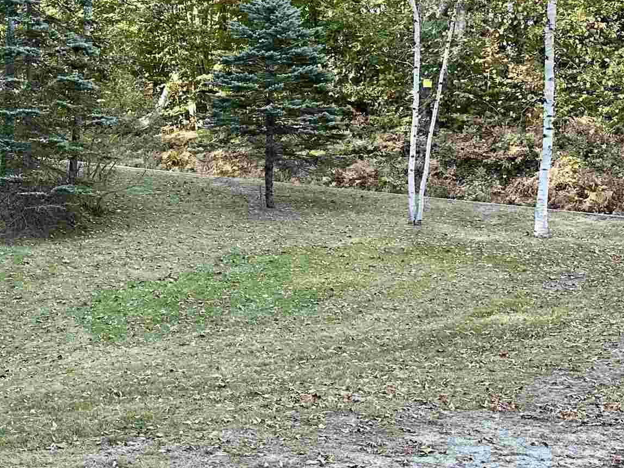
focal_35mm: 64
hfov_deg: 28.3
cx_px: -12
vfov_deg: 22.9
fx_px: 1154
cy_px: 194
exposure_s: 1/171
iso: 64
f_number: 1.78
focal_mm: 6.86
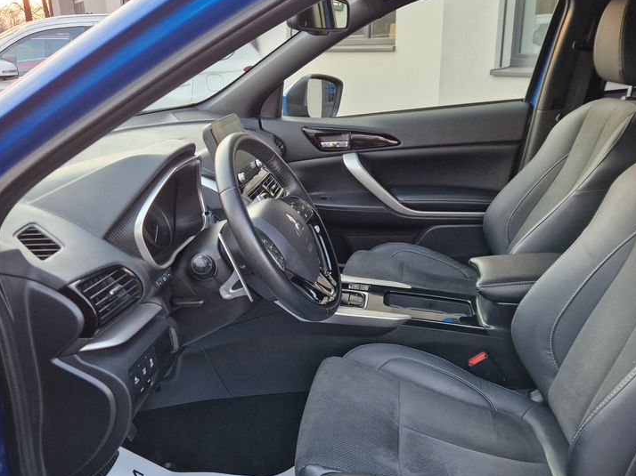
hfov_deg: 55.3
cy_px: 253
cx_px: 298
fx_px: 606
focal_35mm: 33
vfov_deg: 42.9
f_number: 1.8
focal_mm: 5.4
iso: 200
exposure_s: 1/180
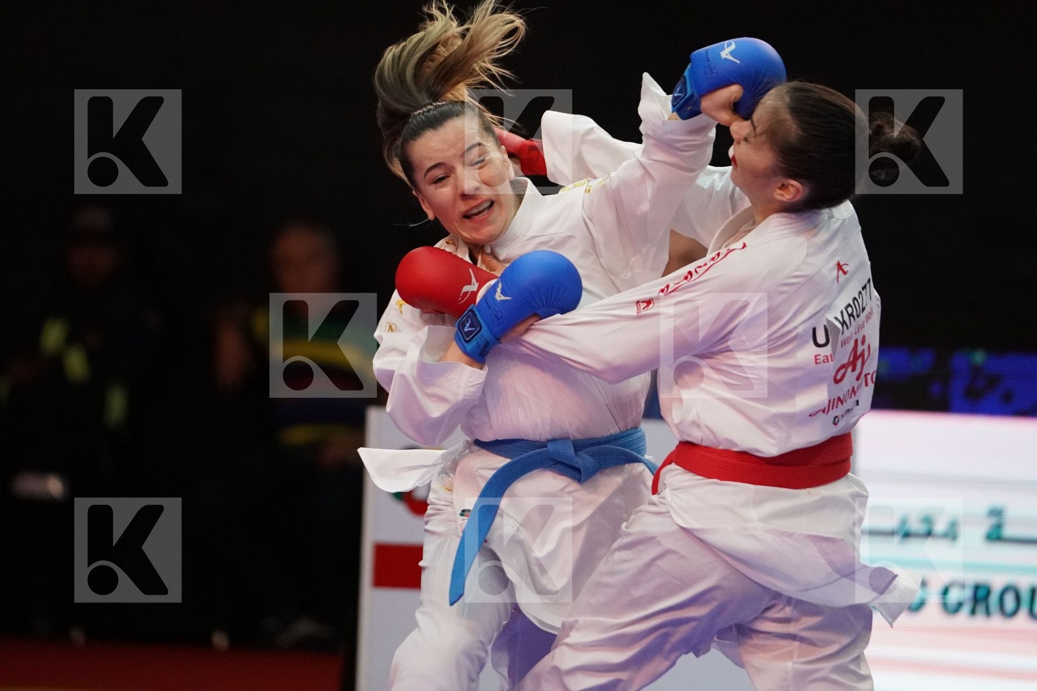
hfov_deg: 6.9
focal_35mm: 297
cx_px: 518
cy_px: 346
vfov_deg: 4.6
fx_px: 8555
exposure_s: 1/1000
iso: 6400
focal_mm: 198
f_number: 2.8
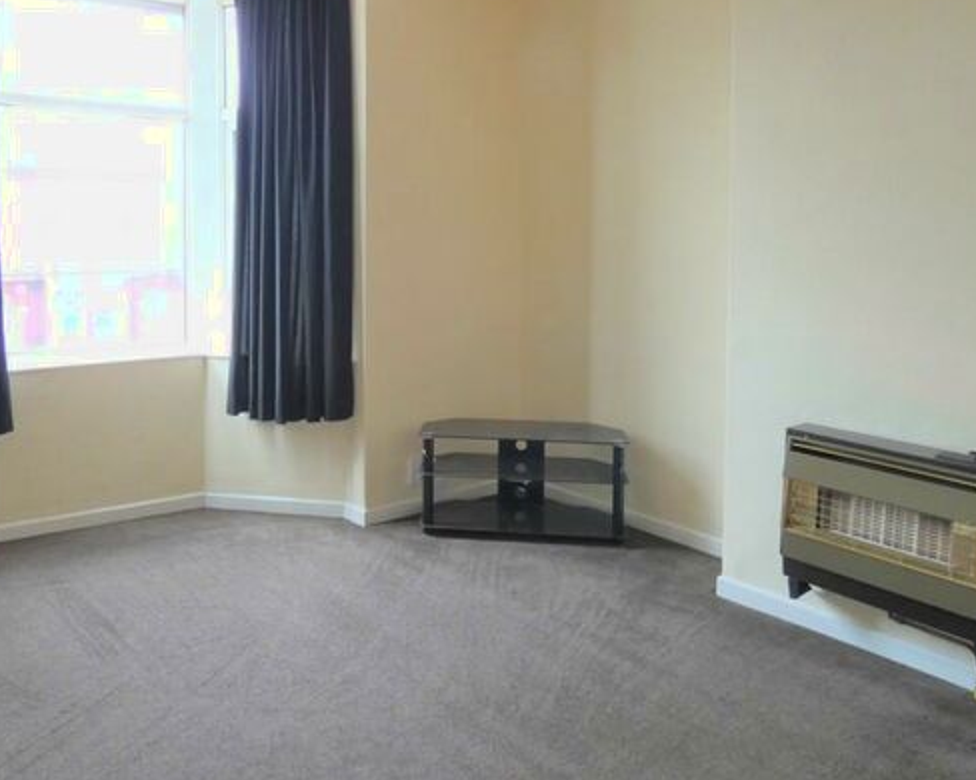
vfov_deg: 50.7
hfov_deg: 61.6
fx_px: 808
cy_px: 269
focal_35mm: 28
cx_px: 386
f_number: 2.8
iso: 200
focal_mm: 3.6
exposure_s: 1/60
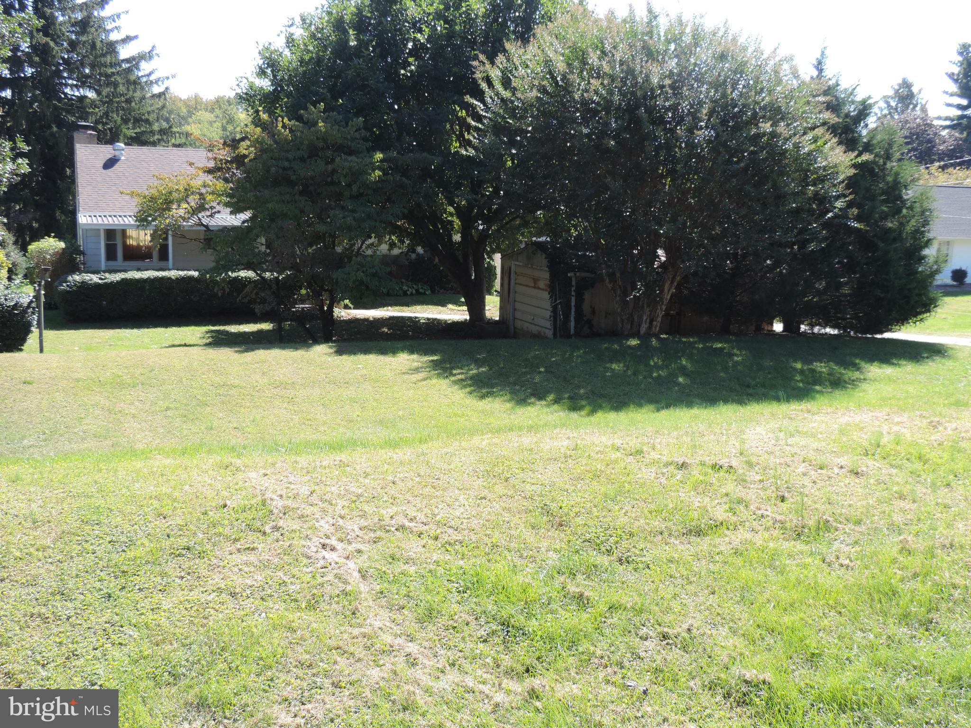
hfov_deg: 52.6
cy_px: 364
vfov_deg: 40.7
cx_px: 486
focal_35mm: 35
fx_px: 982
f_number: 3.3
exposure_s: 1/200
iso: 80
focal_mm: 6.2
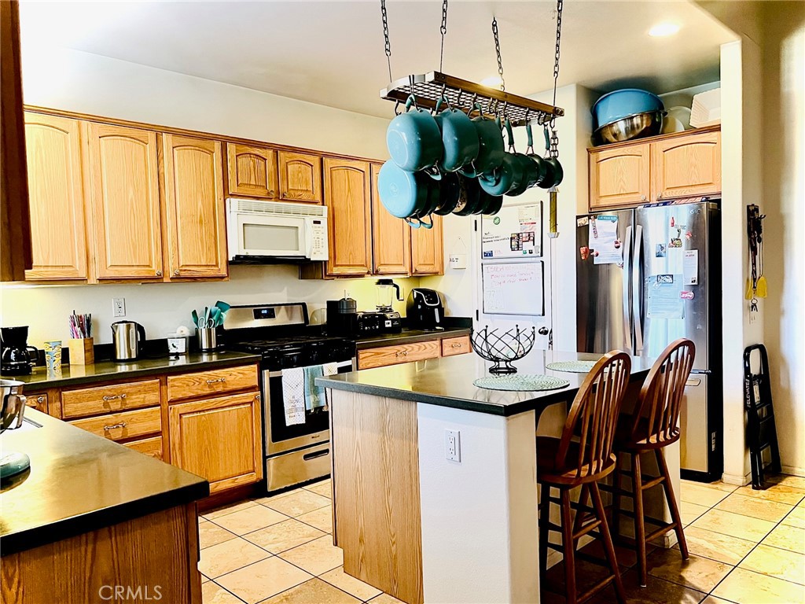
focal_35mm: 26
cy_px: 302
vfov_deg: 53.1
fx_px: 605
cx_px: 402
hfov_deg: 67.3
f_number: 1.5
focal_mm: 5.7
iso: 200
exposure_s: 1/60
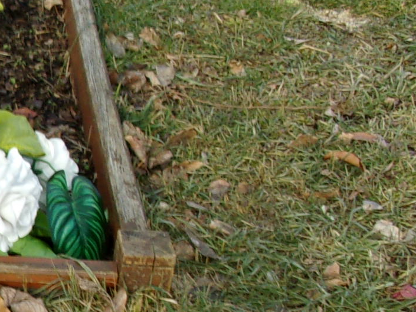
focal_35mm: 103
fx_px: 1237
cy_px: 293
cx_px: -232
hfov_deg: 17.0
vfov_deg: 14.2
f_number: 10.8
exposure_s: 1/34
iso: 80
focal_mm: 5.1
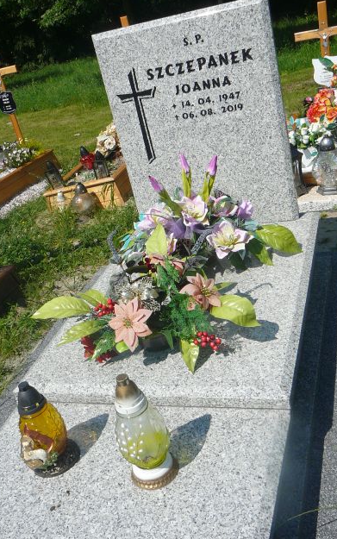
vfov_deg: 51.5
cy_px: 266
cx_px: 168
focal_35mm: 38
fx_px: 558
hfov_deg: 33.6
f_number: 5
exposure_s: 1/640
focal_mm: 5.2
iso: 80
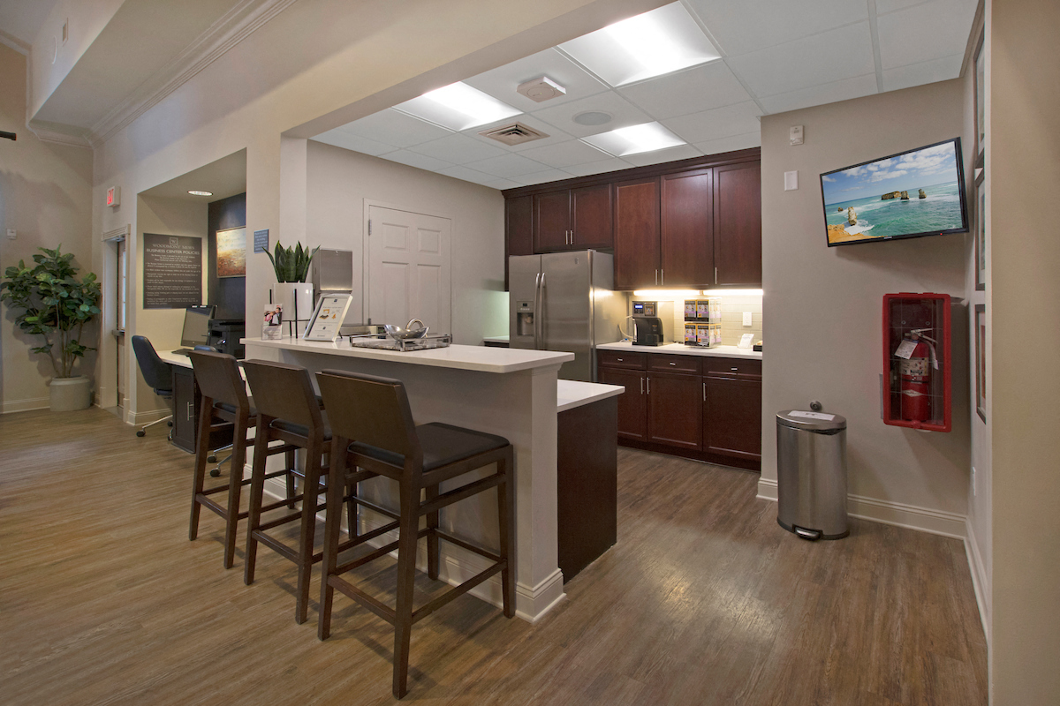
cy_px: 353
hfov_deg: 100.4
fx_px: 442
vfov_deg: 77.3
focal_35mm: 15
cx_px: 530
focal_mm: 10
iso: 400
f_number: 8
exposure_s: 1/3
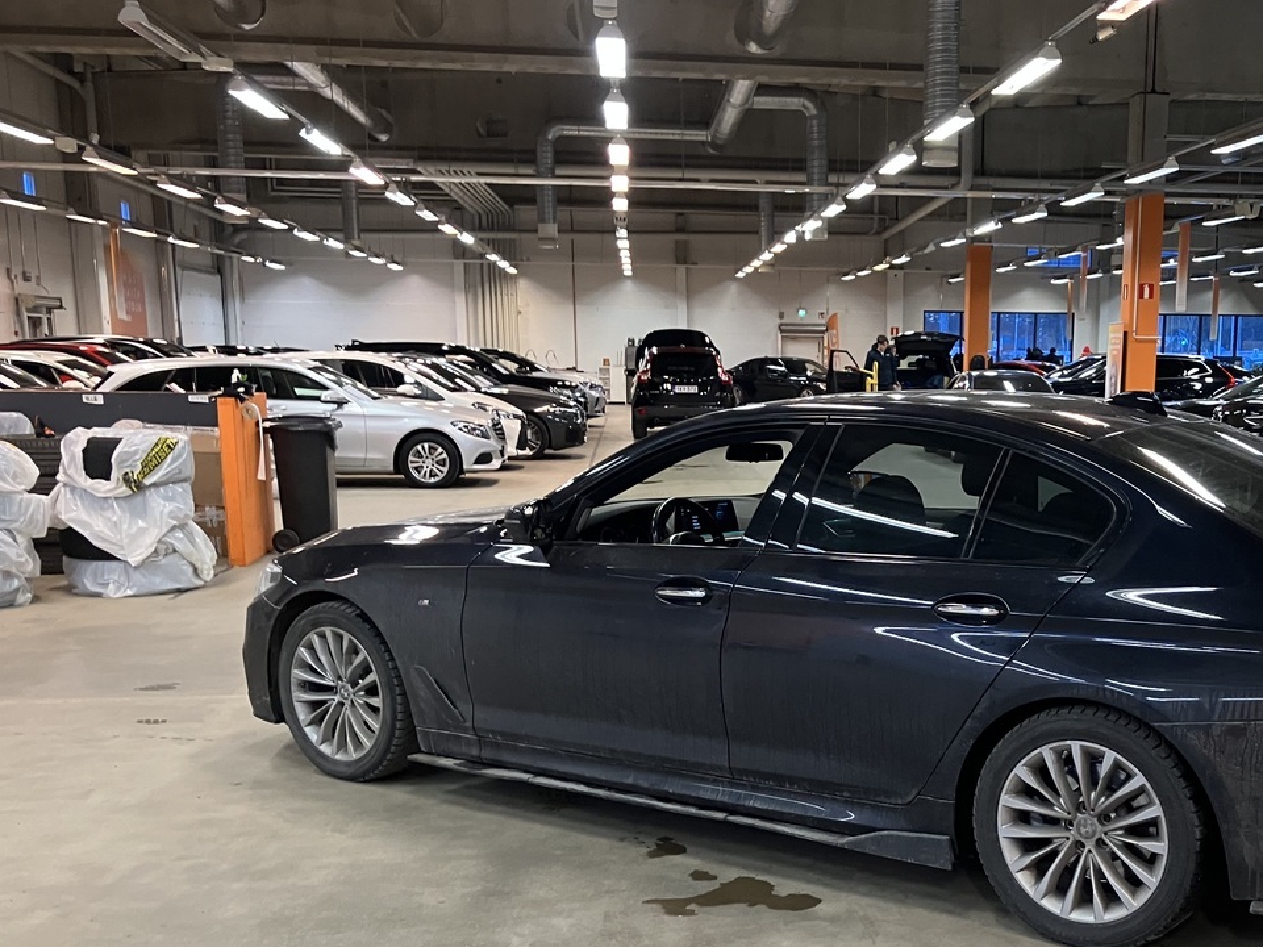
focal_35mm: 42
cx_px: 900
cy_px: 679
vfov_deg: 33.8
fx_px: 1532
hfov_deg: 43.8
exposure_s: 1/50
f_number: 1.8
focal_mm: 3.99
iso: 200
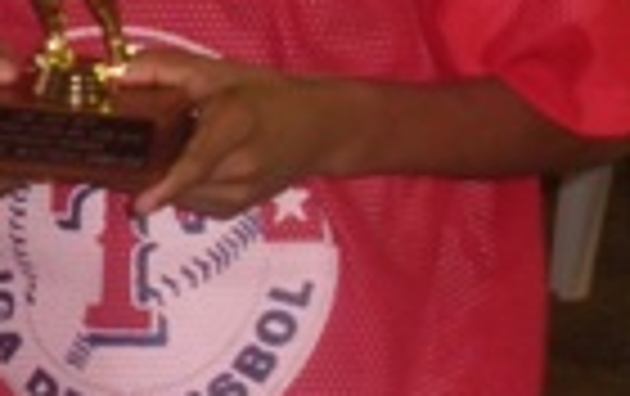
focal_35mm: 174
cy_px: -446
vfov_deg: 7.2
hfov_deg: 11.1
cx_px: -544
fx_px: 2992
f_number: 3.5
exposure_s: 1/30
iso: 160
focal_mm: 6.3
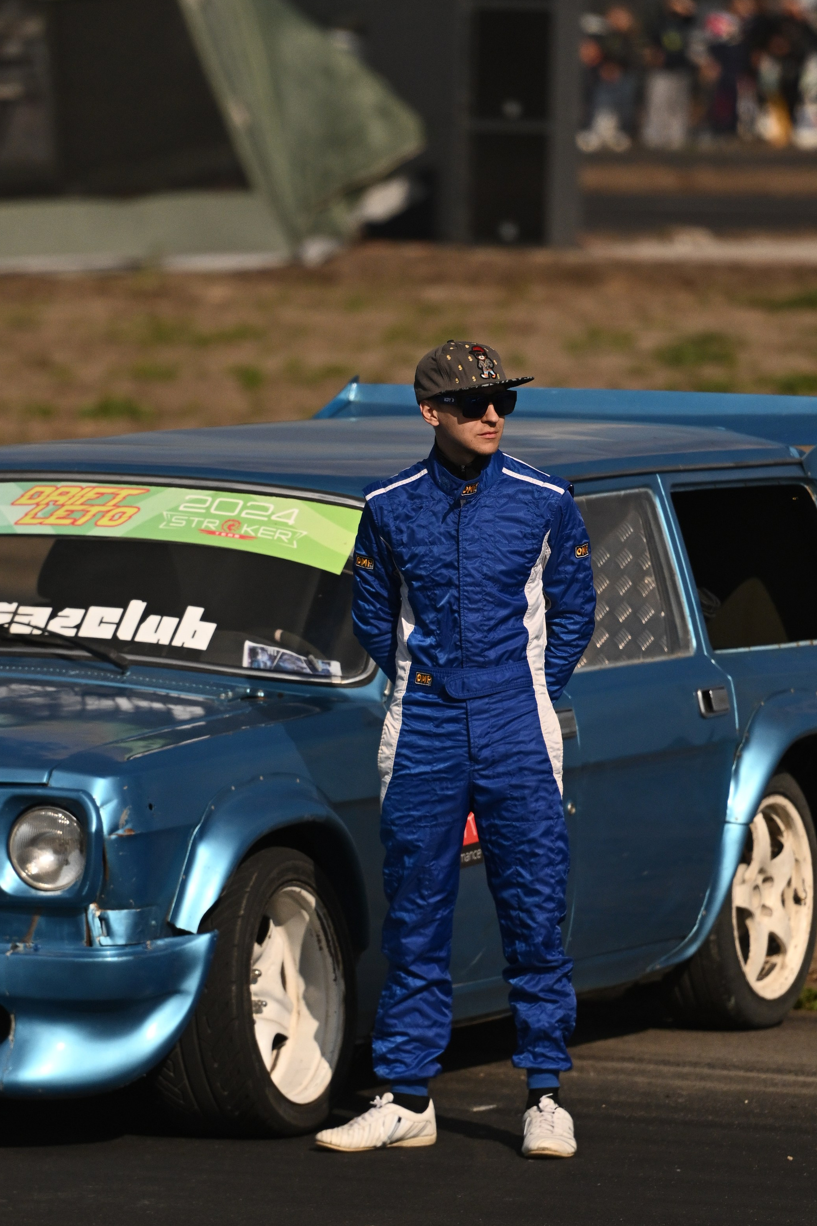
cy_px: 637
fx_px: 13384
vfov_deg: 5.2
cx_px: 429
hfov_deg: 3.5
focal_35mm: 393
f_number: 2.8
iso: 720
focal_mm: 200
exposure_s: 1/32000
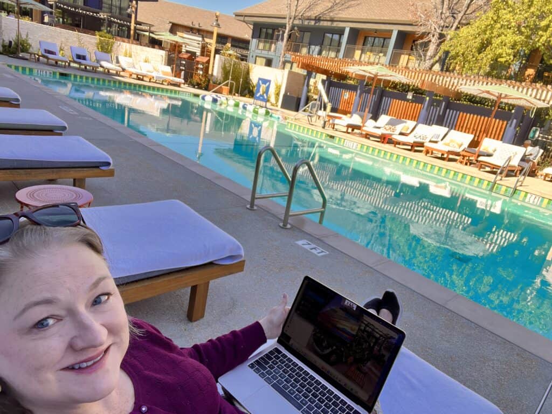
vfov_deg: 58.9
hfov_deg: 73.9
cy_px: 207
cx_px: 276
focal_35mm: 23
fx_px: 367
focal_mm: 2.71
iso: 32
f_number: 2.2
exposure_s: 1/209
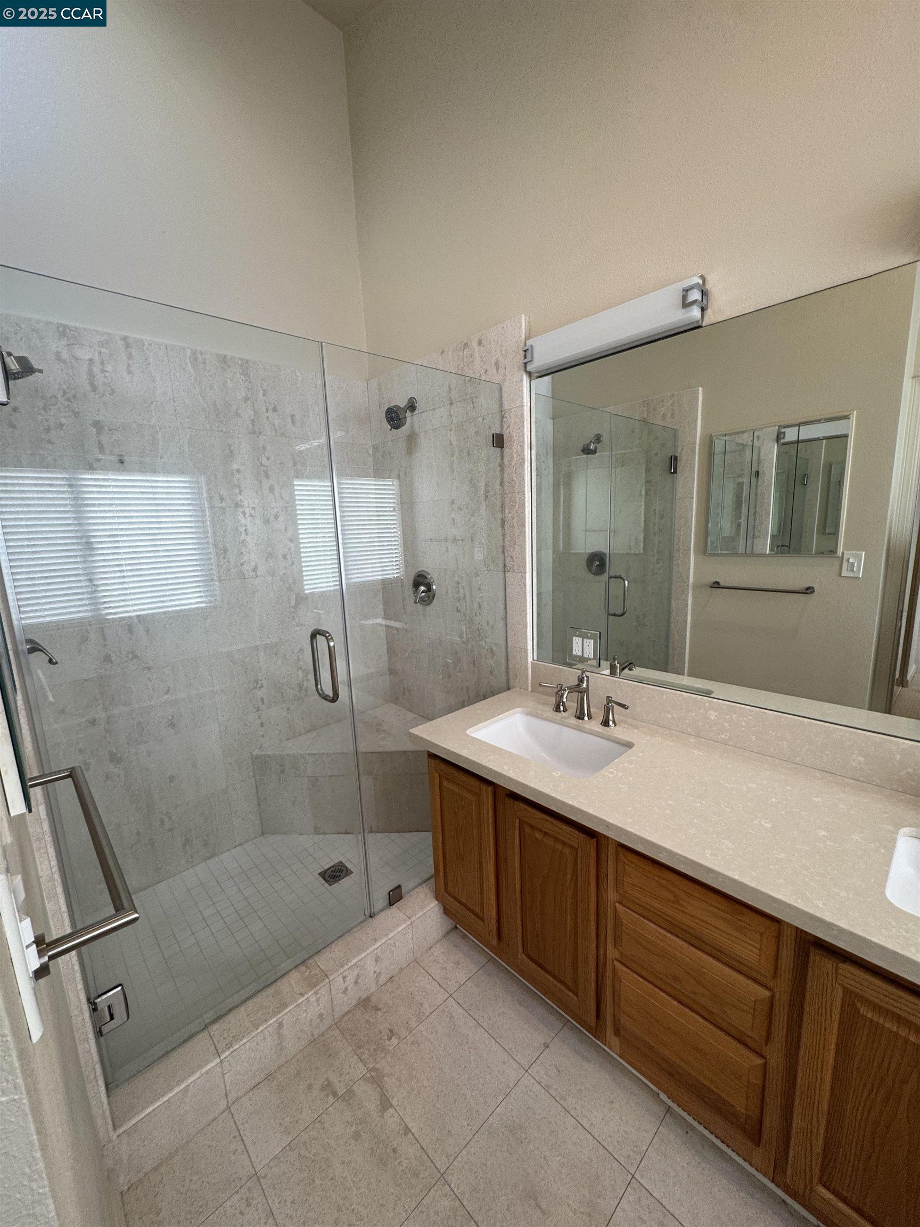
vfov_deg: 102.1
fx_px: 496
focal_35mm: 14
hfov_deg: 85.7
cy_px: 614
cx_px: 460
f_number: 2.2
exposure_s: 1/120
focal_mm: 2.22
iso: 125
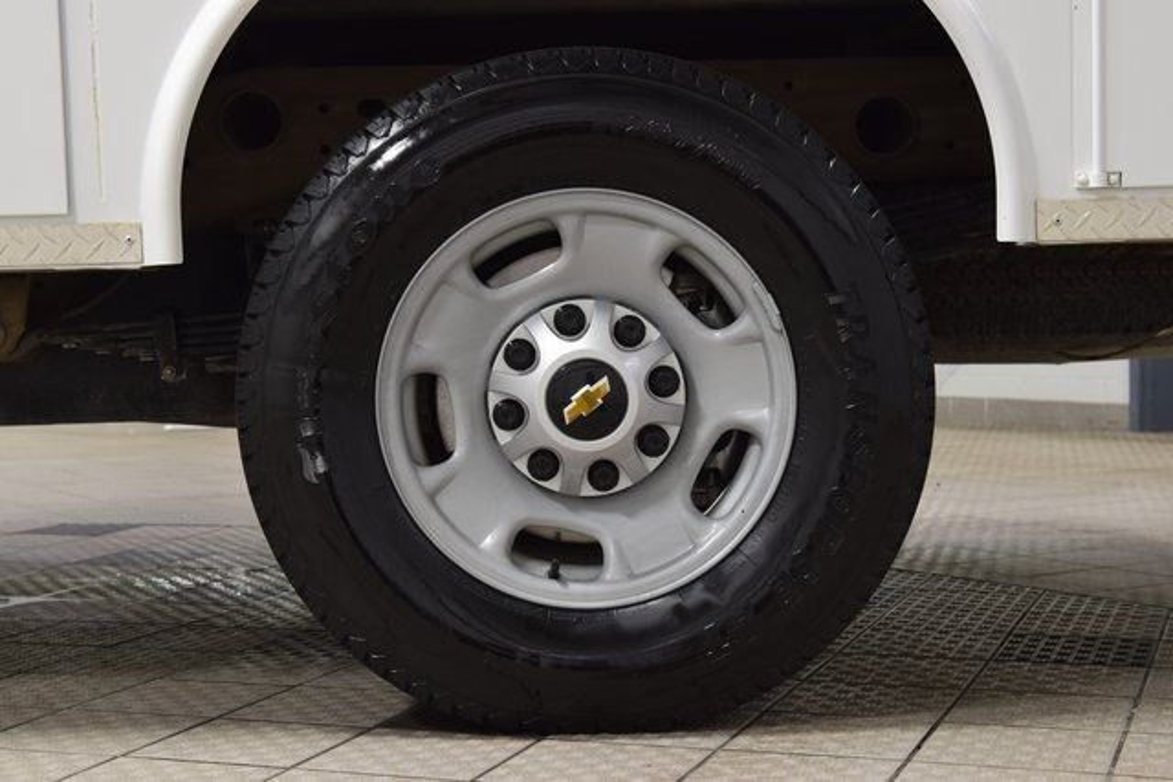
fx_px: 1955
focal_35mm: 60
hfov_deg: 33.4
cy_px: 391
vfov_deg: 22.6
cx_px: 586
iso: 560
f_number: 6.3
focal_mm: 40
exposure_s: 1/15
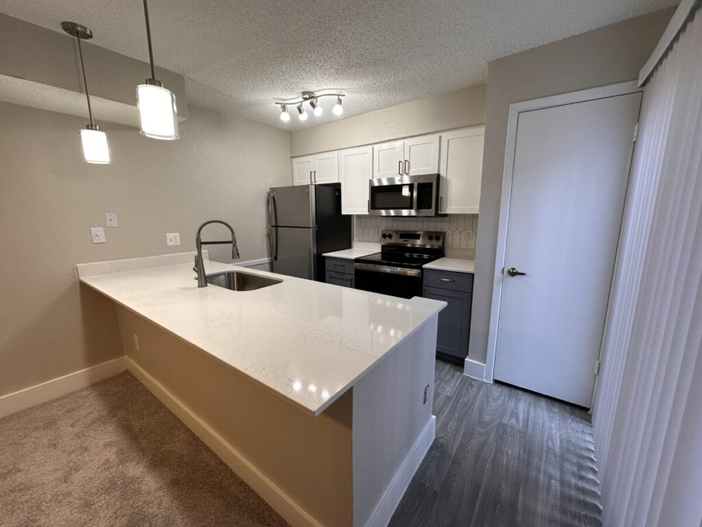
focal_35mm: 14
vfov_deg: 85.7
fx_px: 284
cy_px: 264
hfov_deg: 102.1
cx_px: 351
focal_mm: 2.22
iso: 160
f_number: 2.2
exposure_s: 1/120
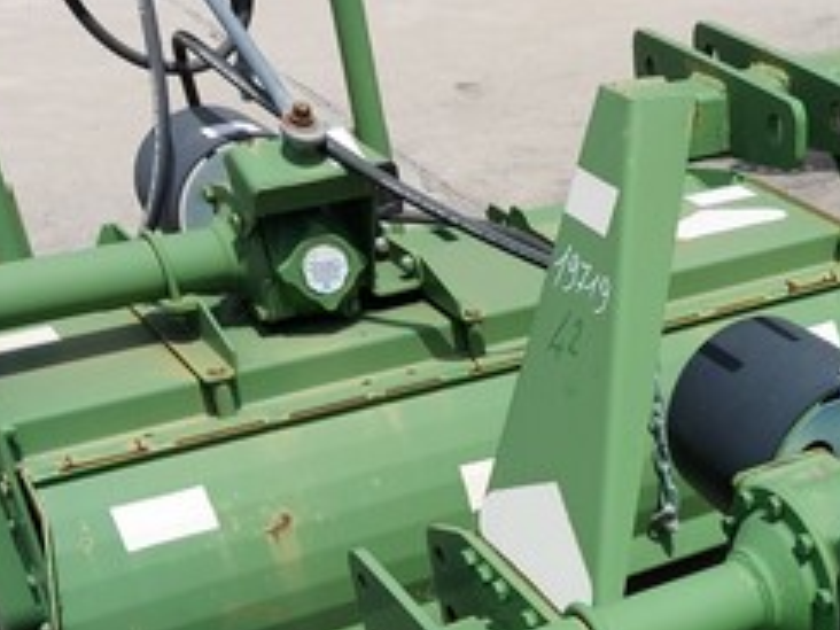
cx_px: 830
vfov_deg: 23.2
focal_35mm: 59
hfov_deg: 30.5
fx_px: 1432
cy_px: 713
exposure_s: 1/1554
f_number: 1.8
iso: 32
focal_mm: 5.23
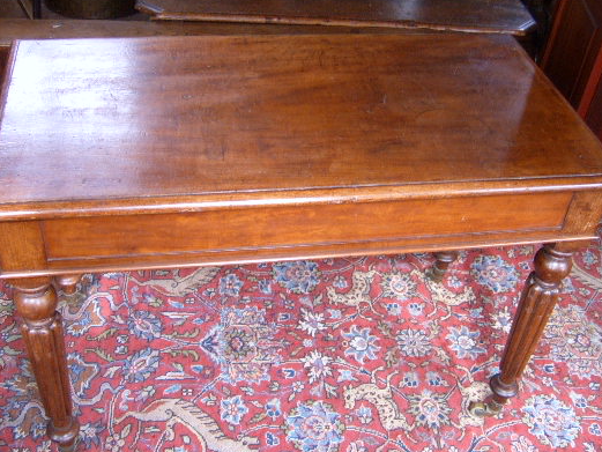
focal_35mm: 43
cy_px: 205
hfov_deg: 43.8
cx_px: 295
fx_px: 748
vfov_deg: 33.6
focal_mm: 5.8
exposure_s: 1/15
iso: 100
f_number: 2.8
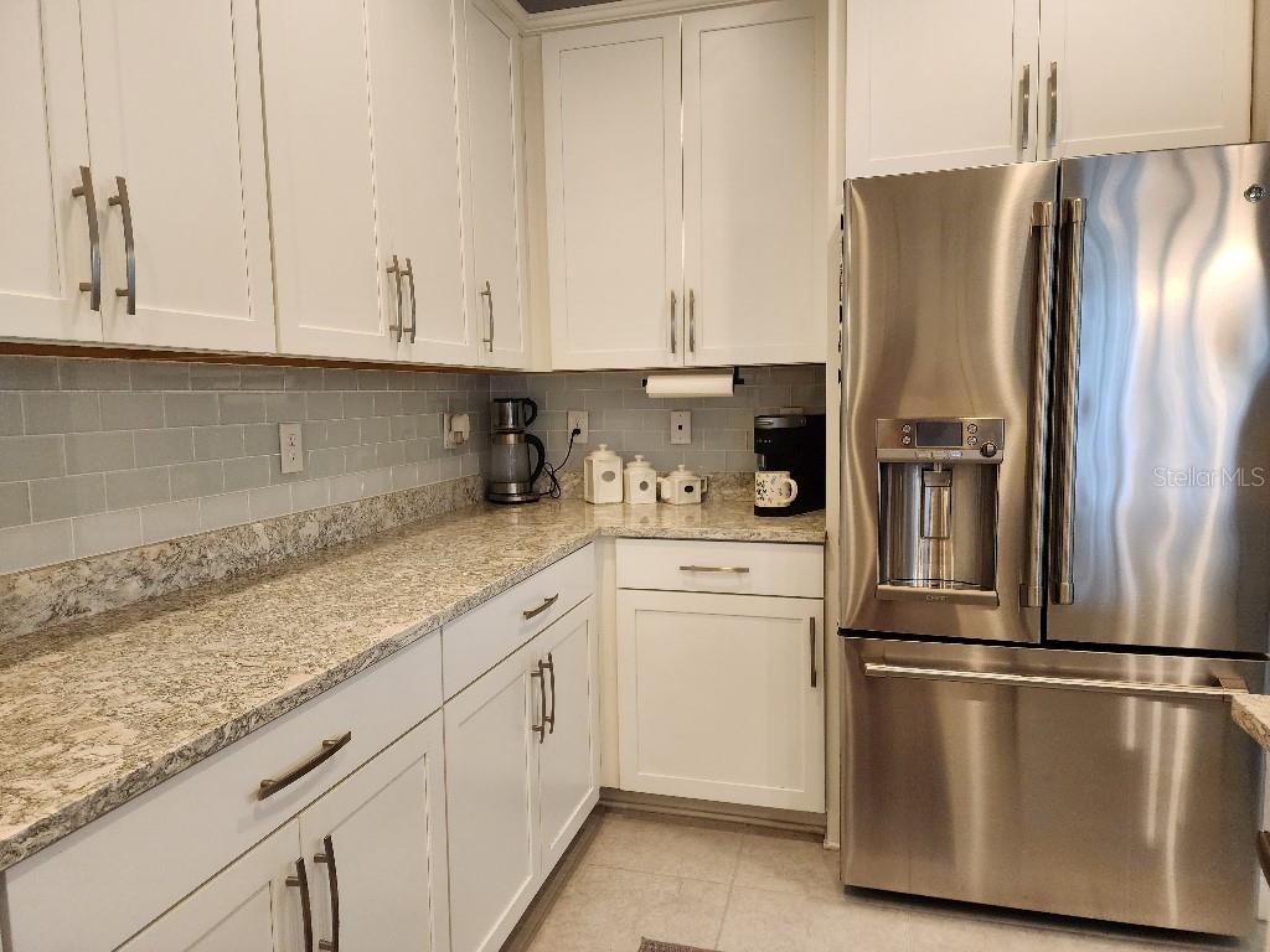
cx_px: 635
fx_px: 844
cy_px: 476
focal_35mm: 23
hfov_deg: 73.9
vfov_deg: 58.9
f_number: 1.8
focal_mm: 6.4
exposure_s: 1/120
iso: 250
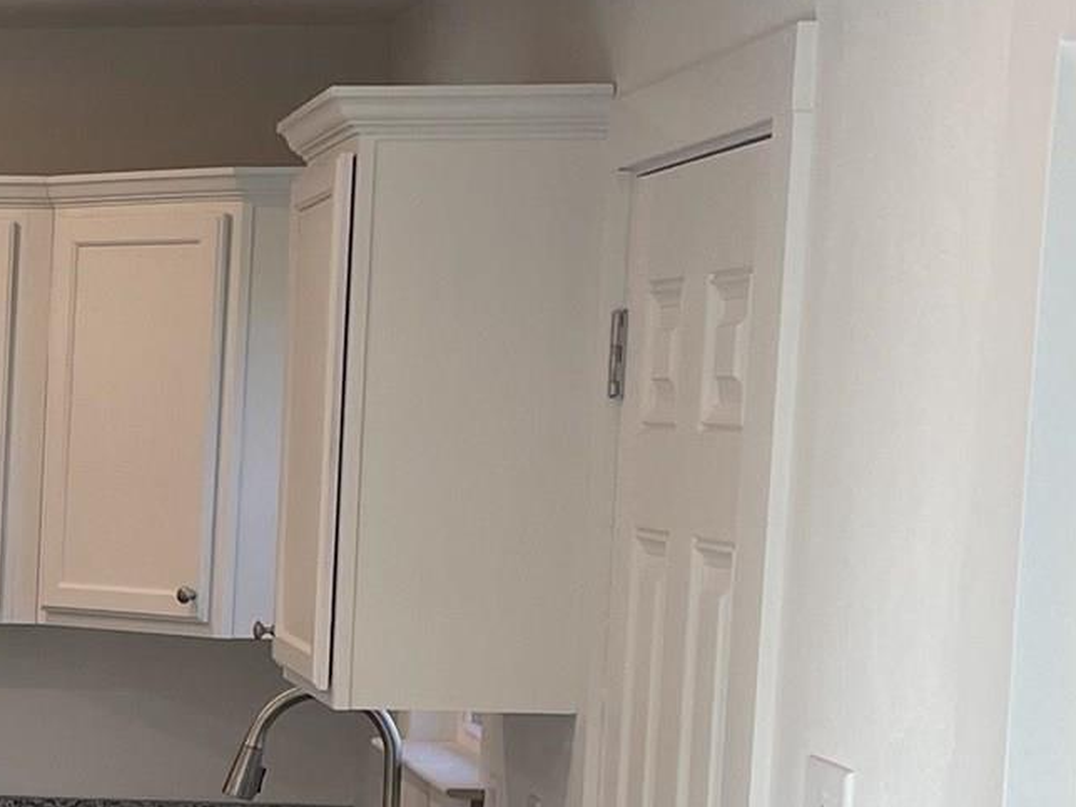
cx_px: -713
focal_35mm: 124
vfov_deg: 11.8
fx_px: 3854
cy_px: 862
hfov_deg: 14.4
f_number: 1.6
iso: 32
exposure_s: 1/132
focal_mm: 4.2
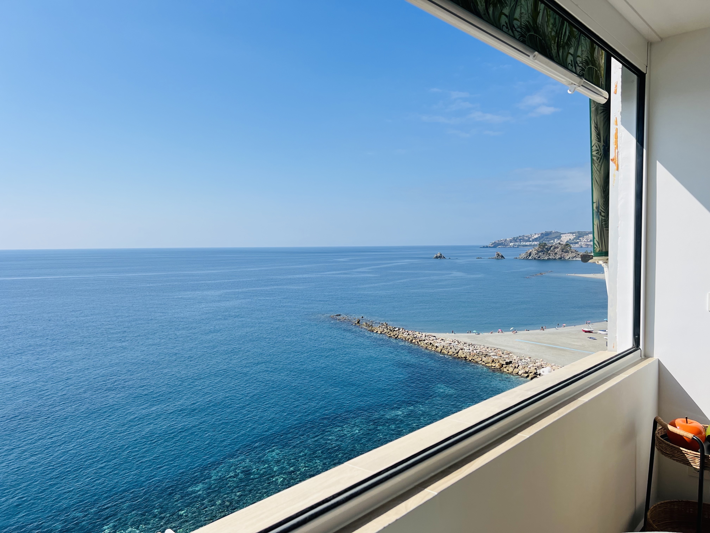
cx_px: 355
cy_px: 266
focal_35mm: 26
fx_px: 533
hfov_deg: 67.3
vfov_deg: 53.1
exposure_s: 1/5319
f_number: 1.5
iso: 50
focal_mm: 5.7
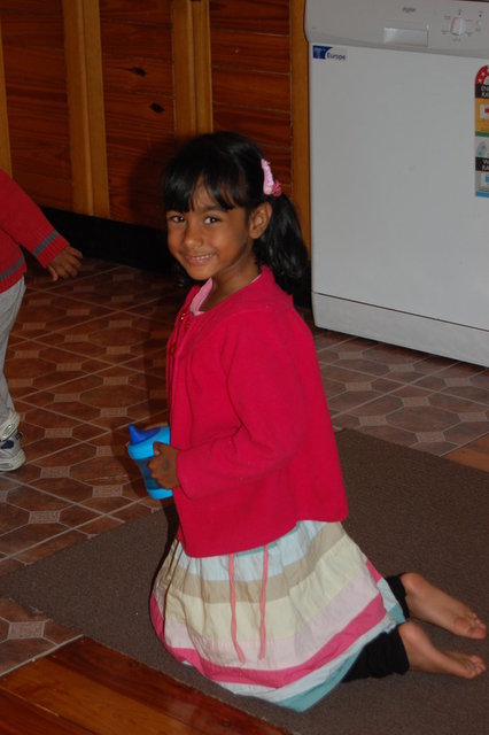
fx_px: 1683
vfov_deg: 24.6
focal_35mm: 82
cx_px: 244
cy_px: 368
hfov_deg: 16.5
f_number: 5.6
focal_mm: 55
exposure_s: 1/60
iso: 400
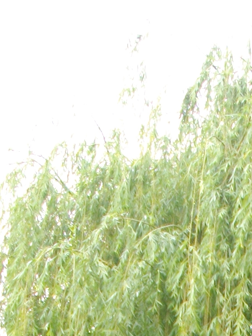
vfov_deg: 11.9
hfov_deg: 9.4
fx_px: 1466
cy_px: 637
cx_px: 443
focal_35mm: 151
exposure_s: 1/200
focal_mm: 6.2
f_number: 2.8
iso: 100
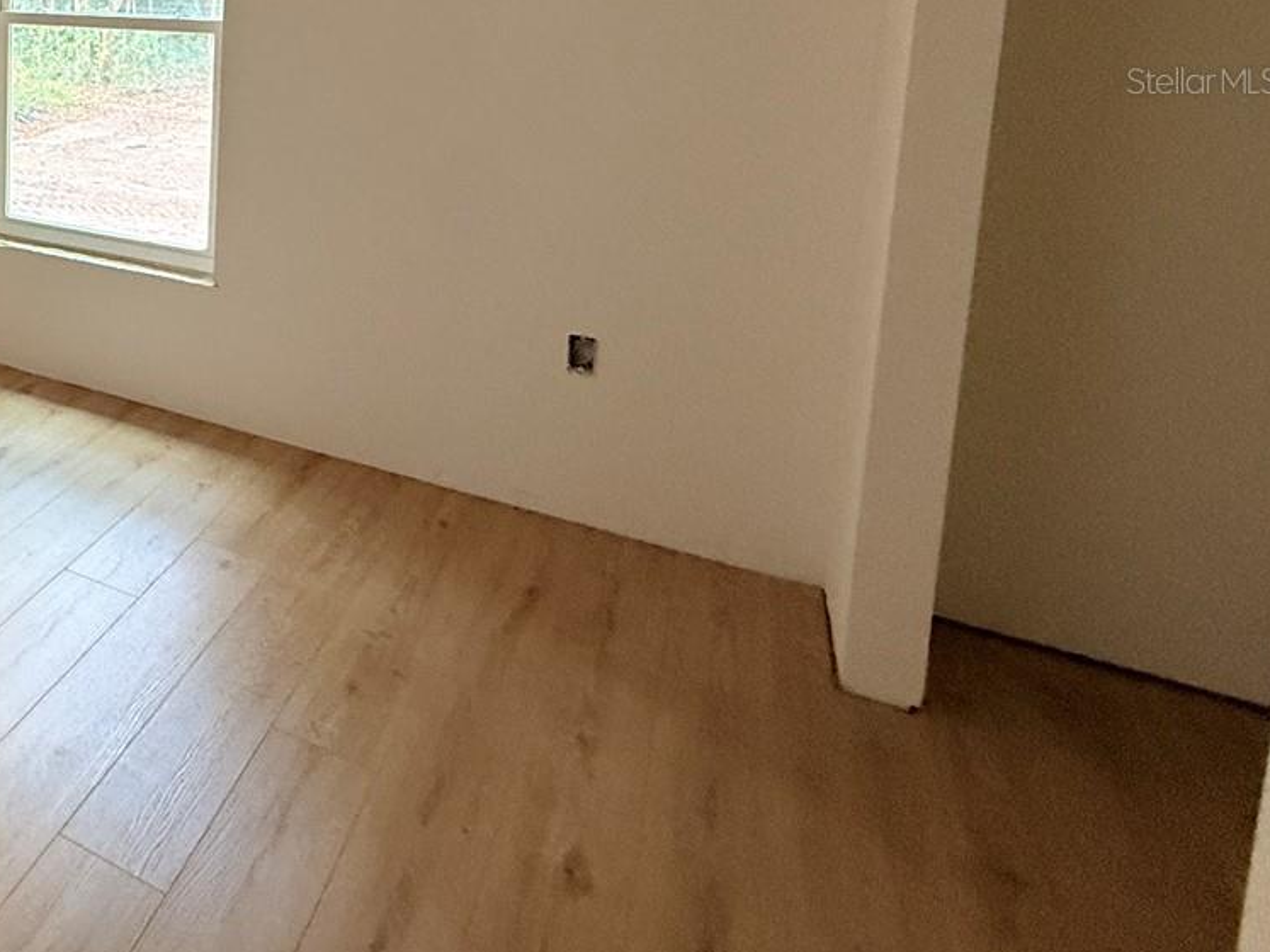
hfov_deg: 46.9
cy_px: 80
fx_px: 1100
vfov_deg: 42.6
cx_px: -73
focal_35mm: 30
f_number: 2.2
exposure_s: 1/60
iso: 400
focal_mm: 2.22
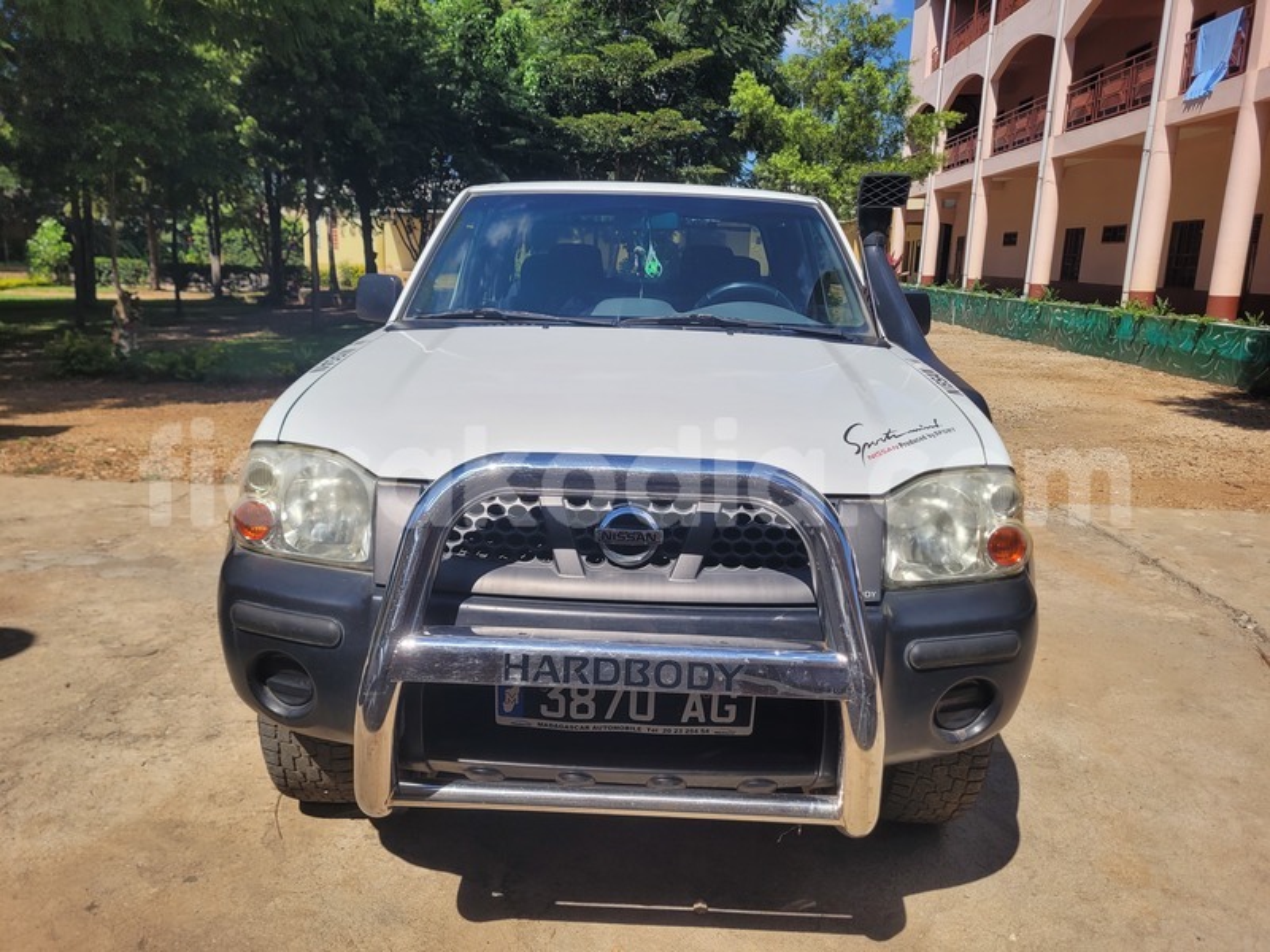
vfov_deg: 53.1
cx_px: 635
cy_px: 476
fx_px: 954
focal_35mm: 26
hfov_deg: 67.3
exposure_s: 1/3264
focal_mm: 5.4
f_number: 1.8
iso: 40
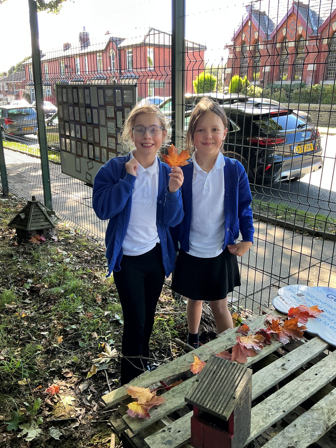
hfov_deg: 46.8
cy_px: 230
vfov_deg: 60.0
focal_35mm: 30
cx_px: 168
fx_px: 388
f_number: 1.8
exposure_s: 1/60
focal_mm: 3
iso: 32
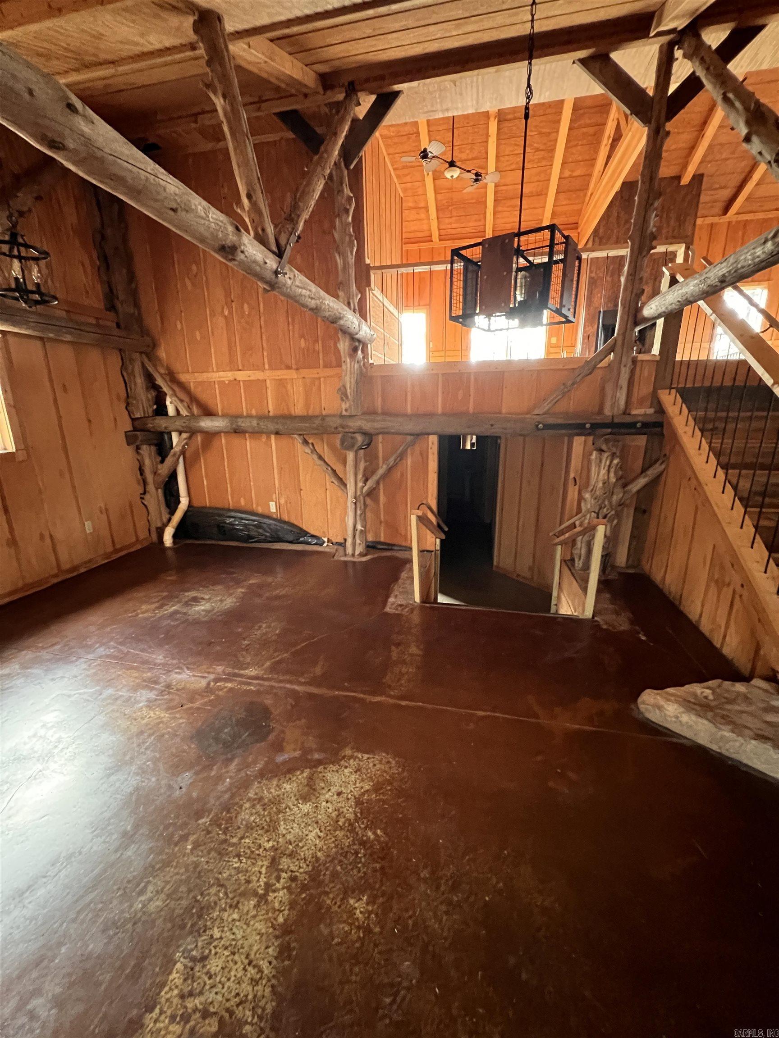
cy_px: 519
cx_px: 390
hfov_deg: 89.9
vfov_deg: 106.2
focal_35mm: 13
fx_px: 390
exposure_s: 1/48
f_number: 1.8
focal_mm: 1.57
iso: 1000
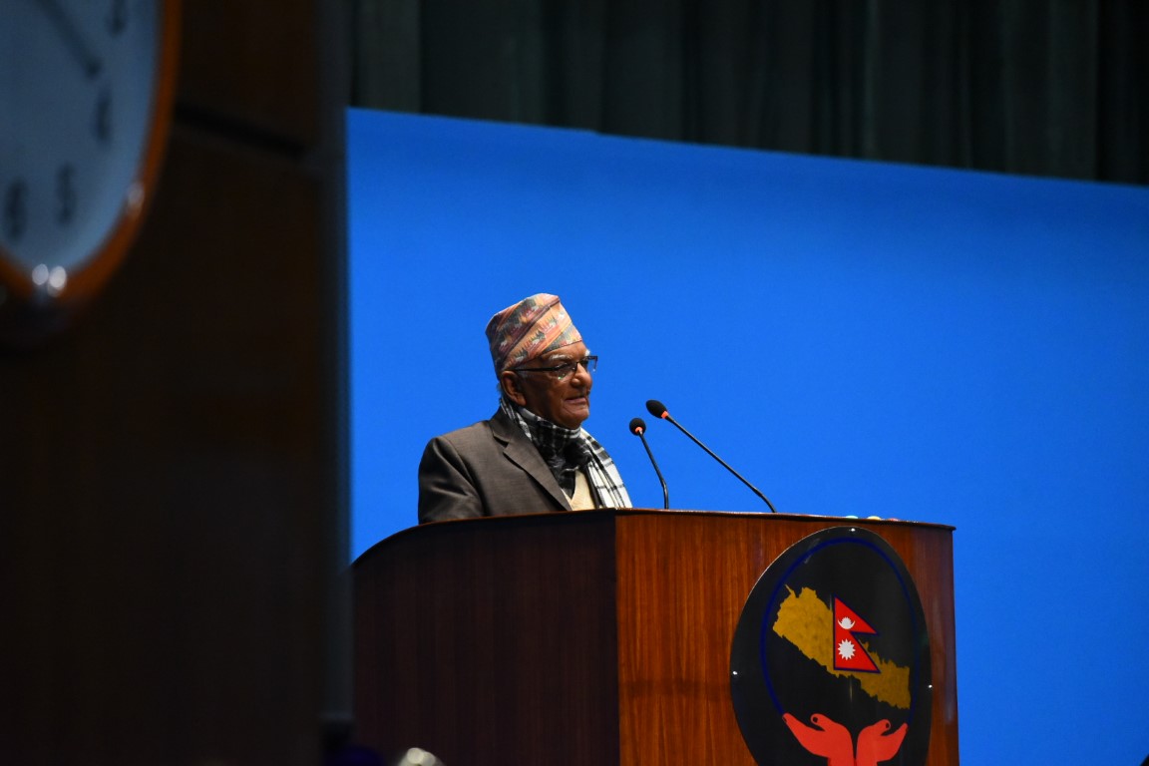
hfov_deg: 10.3
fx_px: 6383
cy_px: 383
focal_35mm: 200
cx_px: 574
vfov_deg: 6.9
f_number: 4
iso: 8000
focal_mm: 200
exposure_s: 1/640
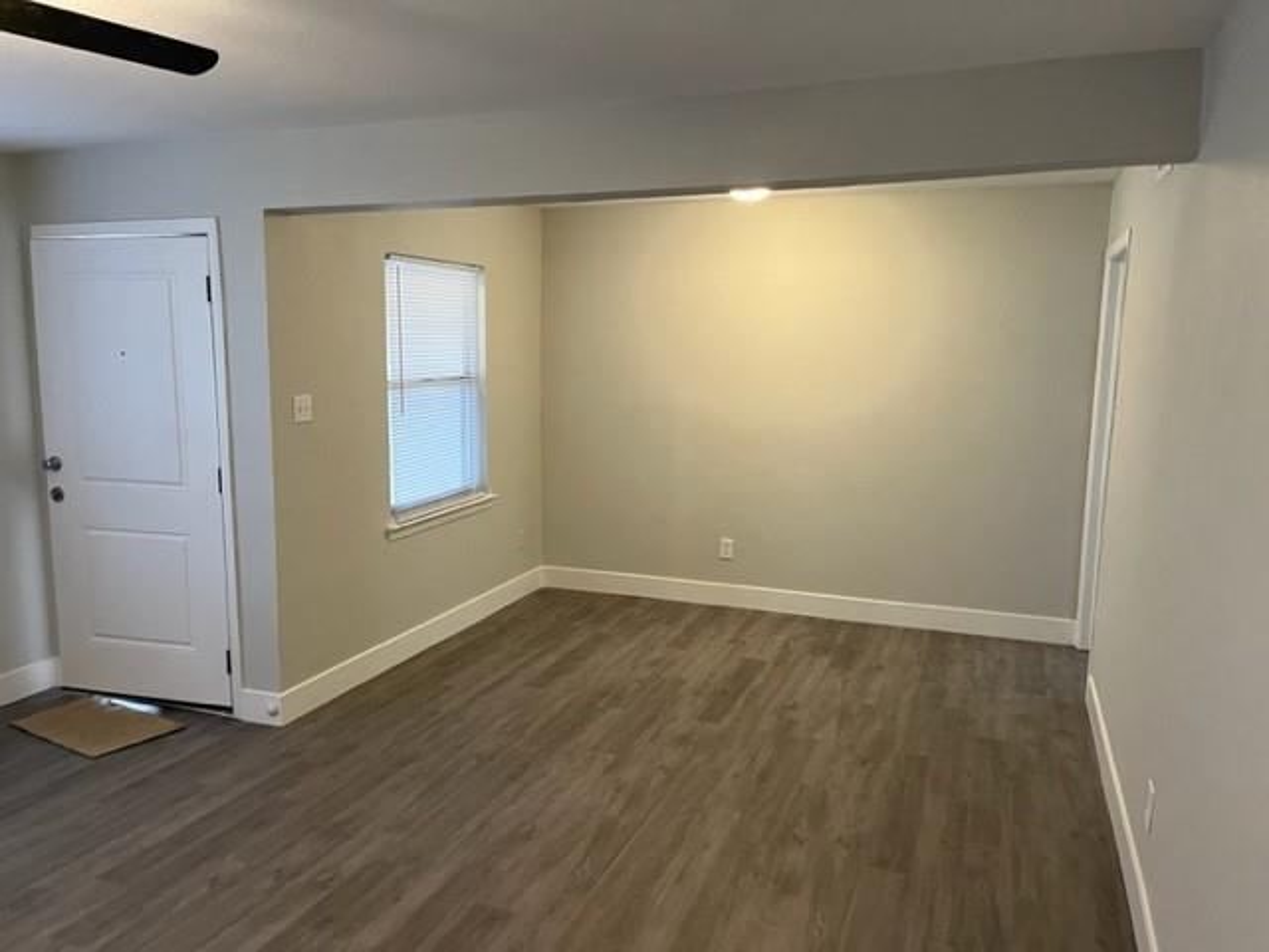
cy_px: 476
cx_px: 634
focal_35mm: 26
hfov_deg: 67.3
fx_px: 953
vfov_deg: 53.1
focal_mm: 5.1
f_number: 1.6
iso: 160
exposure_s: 1/60
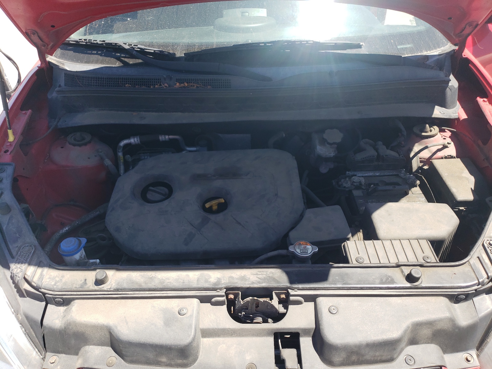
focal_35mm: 26
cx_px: 246
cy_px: 184
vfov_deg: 53.1
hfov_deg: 67.3
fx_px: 370
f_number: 1.5
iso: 50
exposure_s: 1/909
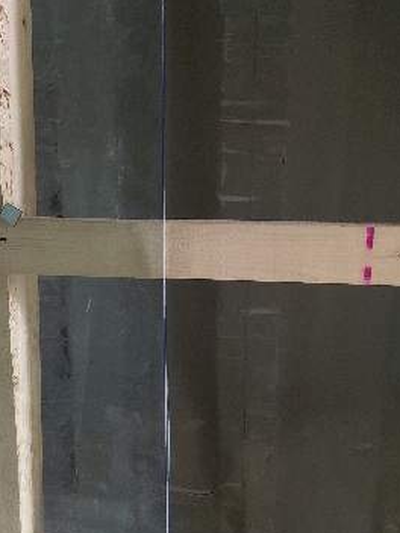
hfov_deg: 24.8
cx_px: 73
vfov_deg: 33.2
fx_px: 894
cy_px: 251
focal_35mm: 58
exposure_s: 1/24
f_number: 1.8
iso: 1000
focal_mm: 4.69
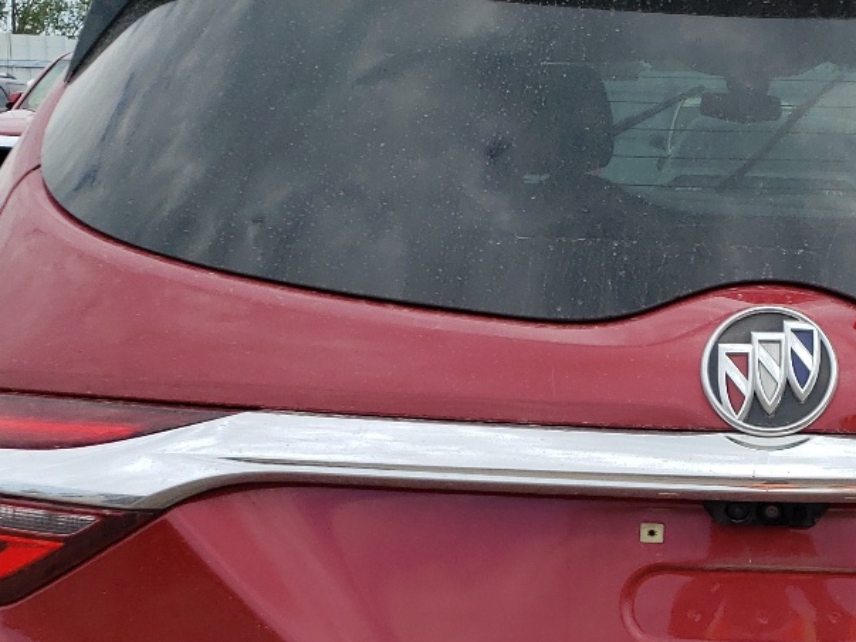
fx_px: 1706
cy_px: 582
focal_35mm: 69
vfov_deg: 20.8
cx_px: 723
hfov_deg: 27.4
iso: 50
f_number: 1.5
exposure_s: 1/2000
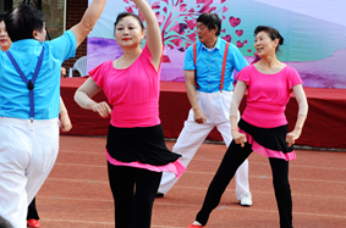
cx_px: 120
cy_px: 71
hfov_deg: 14.9
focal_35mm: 138
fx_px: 1323
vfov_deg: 9.9
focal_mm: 52
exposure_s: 1/320
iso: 500
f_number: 11
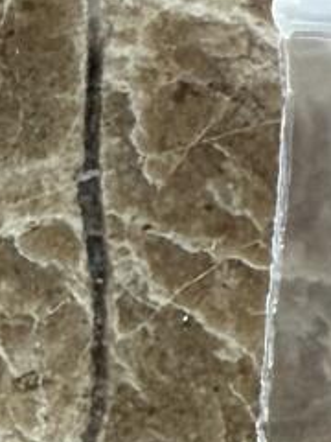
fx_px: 2295
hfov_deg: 7.7
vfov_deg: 10.3
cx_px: 800
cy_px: 827
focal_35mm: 180
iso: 125
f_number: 2.2
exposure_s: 1/99
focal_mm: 2.22
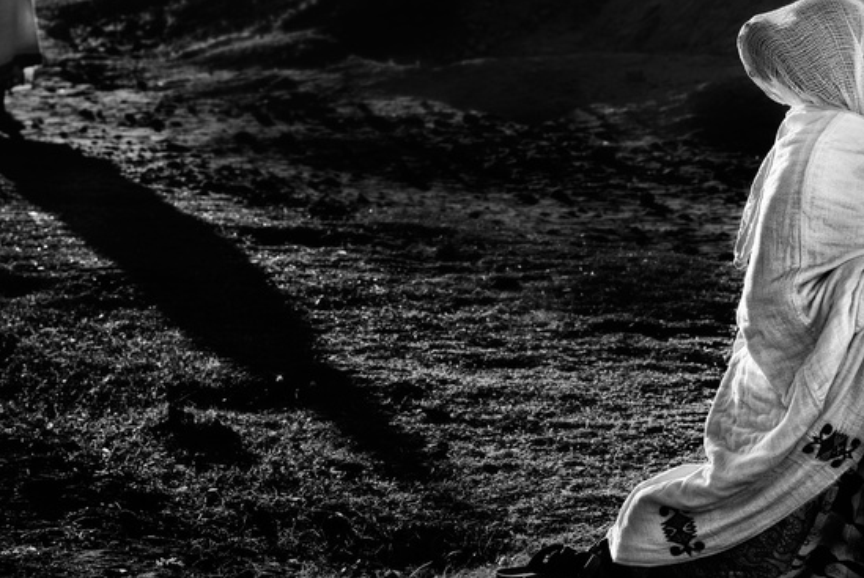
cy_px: 190
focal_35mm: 140
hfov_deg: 14.6
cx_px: 490
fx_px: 3363
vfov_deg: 9.8
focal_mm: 77
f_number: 6.7
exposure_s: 1/500
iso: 100
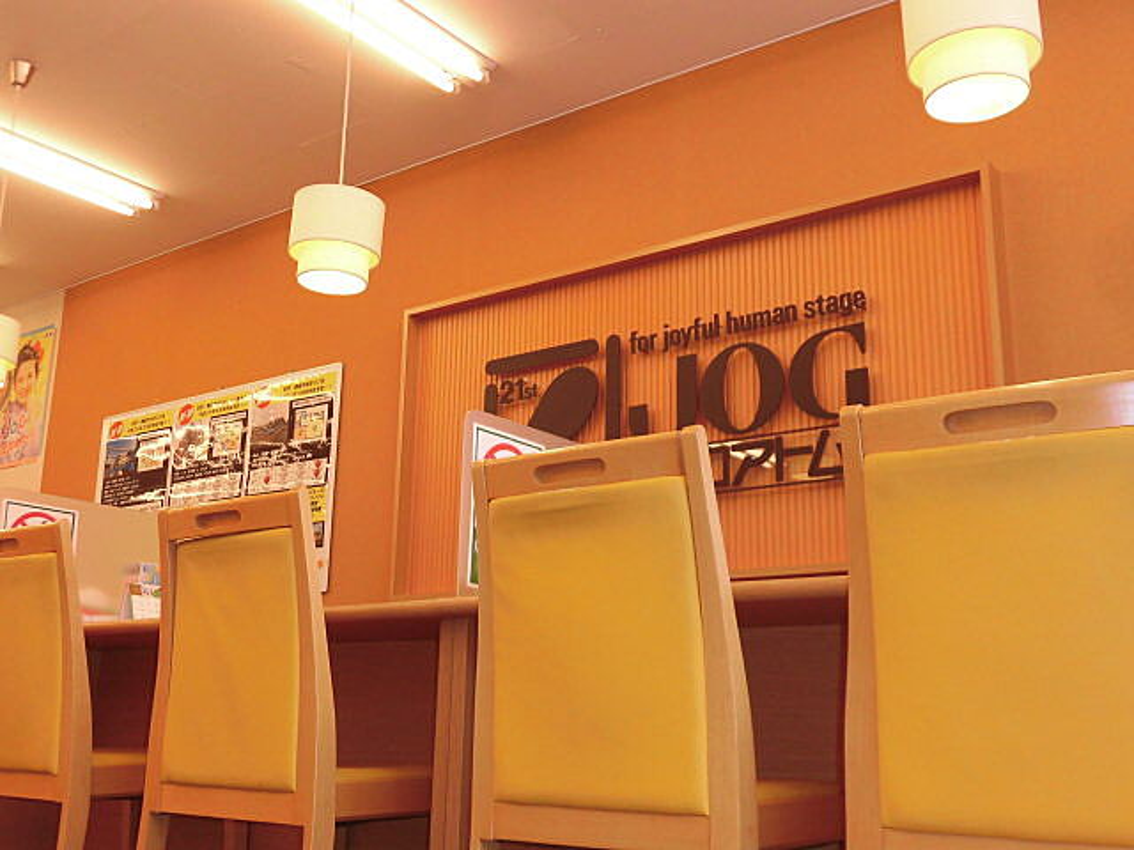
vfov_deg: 37.7
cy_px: 425
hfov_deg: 49.0
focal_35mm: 38
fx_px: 1245
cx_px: 567
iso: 100
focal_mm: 6.77
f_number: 3.7
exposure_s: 1/60
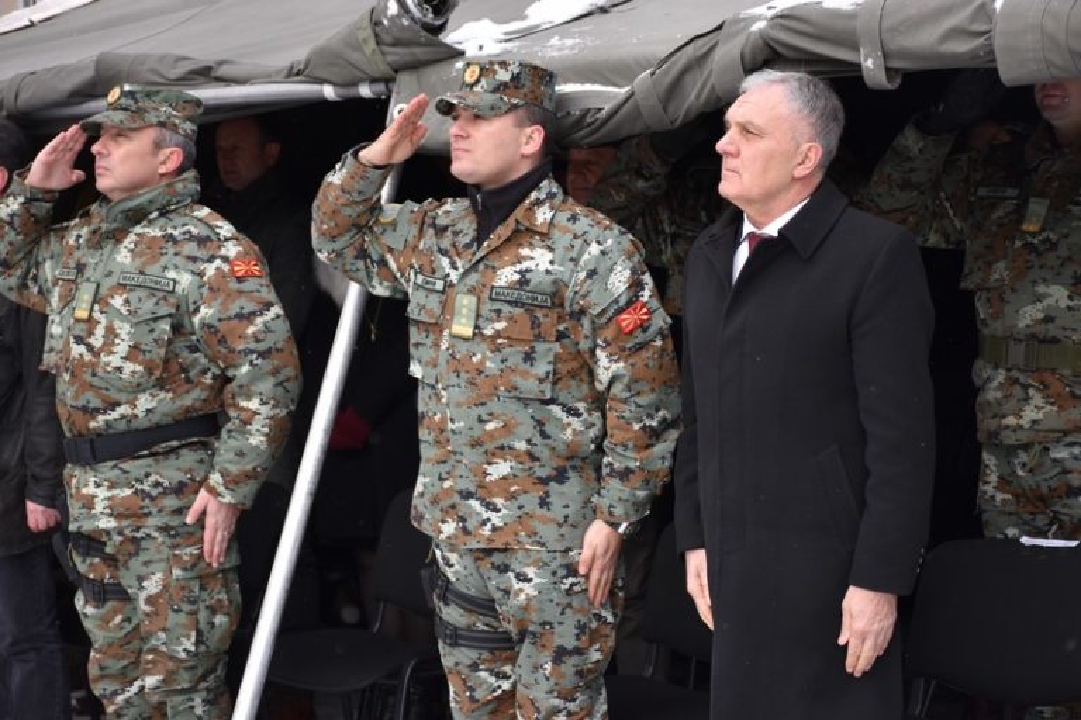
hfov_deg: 24.2
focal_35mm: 84
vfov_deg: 16.3
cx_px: 540
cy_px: 360
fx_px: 2522
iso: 500
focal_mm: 56
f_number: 4.8
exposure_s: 1/1000
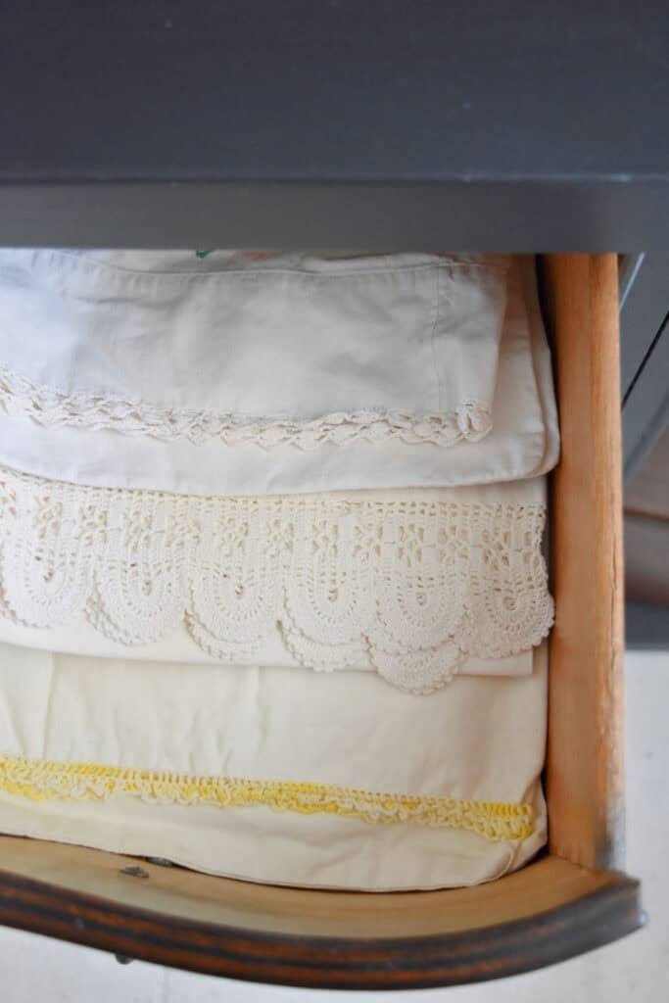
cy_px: 502
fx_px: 1212
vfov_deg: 45.0
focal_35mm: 44
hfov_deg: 30.9
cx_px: 334
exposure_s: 1/60
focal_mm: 29
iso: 1400
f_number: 4.2
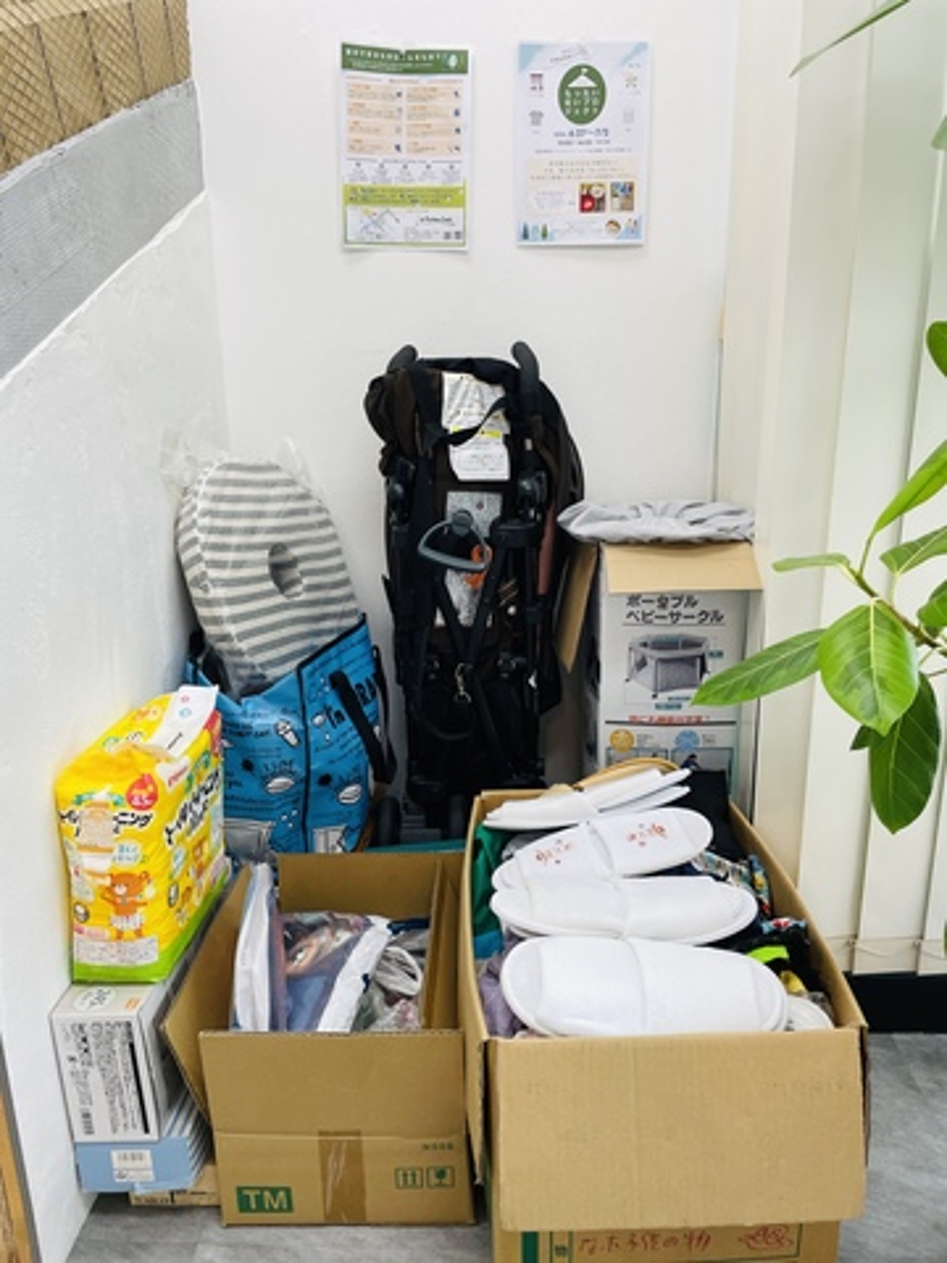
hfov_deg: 53.1
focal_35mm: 26
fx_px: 948
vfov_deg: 67.3
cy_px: 632
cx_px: 474
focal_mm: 4.2
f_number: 1.6
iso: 100
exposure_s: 1/120
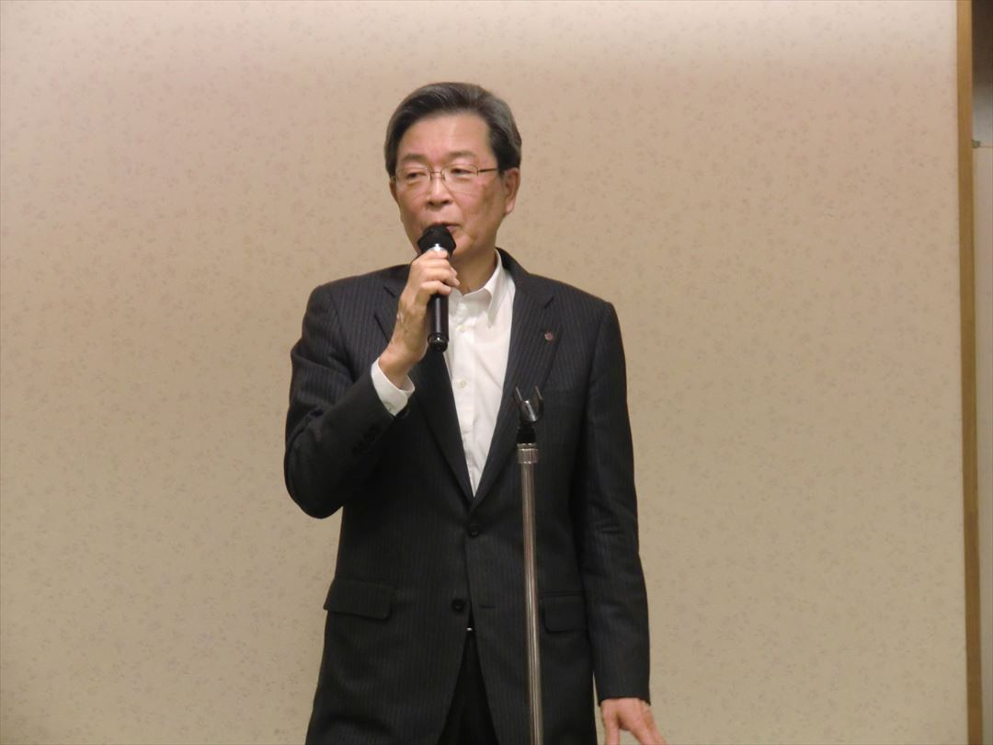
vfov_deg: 14.1
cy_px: 372
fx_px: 3012
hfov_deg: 18.7
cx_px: 496
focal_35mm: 105
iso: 400
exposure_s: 1/20
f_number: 5
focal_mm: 18.8
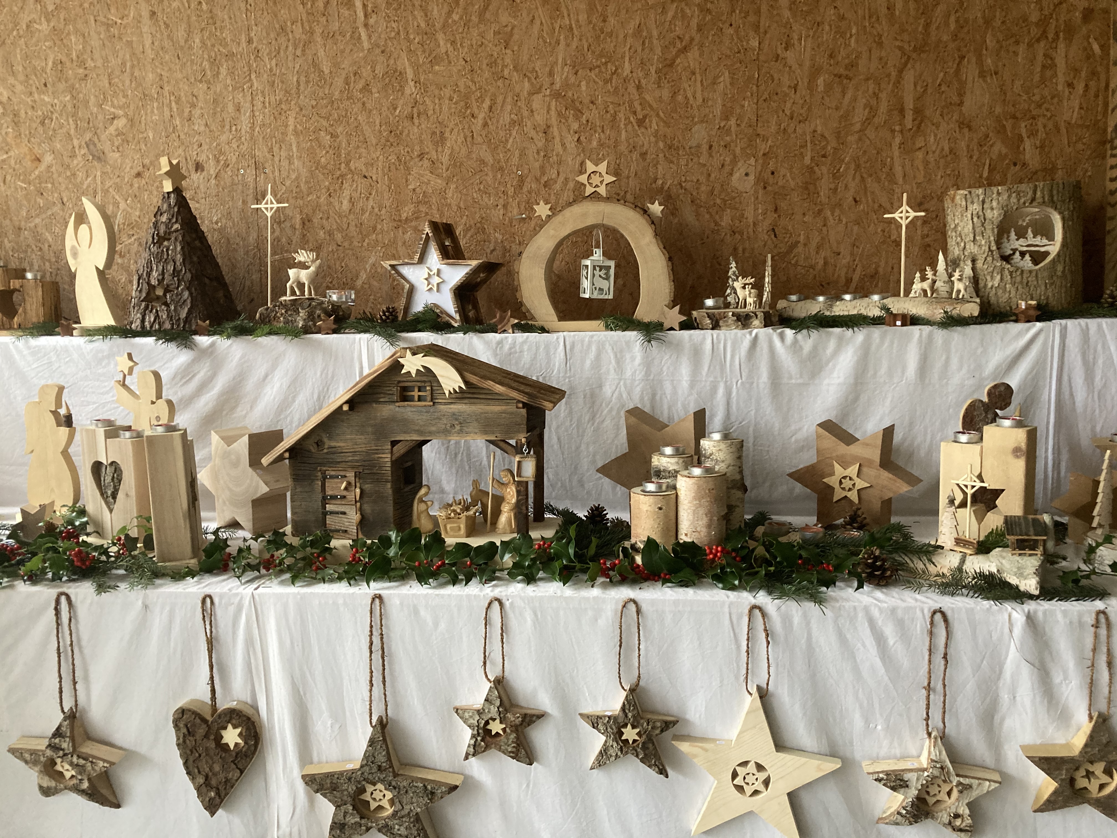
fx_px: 904
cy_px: 419
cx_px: 558
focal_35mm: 28
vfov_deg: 49.7
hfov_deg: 63.4
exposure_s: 1/60
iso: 250
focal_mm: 3.99
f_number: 1.8
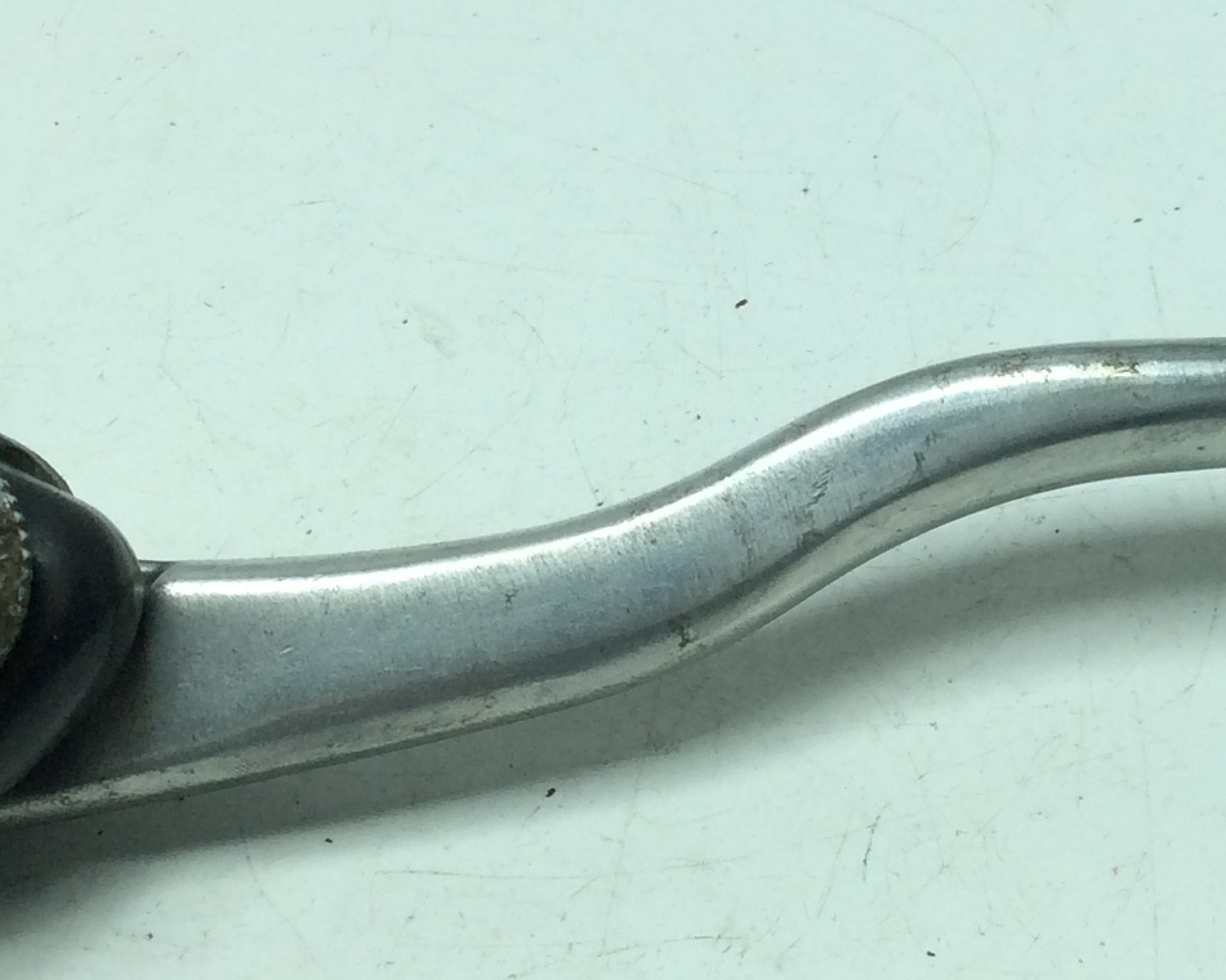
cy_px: 330
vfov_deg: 18.0
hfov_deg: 22.3
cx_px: 883
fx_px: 3085
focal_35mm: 85
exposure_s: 1/583
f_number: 2.4
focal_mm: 3.3
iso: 32
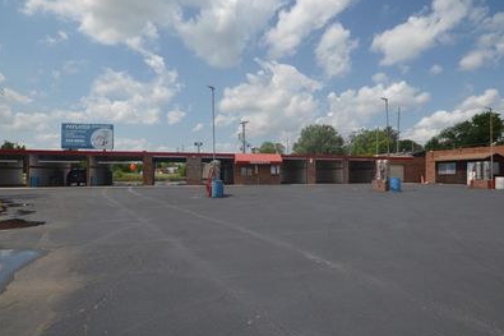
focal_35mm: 19
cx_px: 263
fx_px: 266
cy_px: 165
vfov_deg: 64.5
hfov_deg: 86.9
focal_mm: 10
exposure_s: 1/160
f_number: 6.3
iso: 100
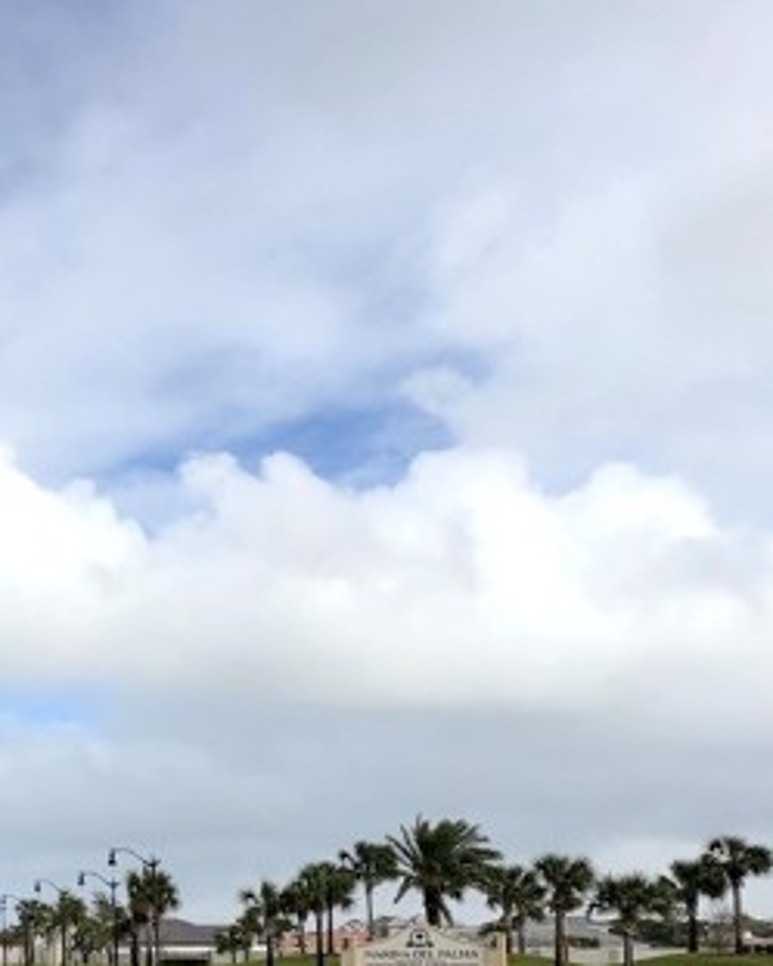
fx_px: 1286
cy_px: 907
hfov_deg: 29.0
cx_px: -149
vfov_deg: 37.8
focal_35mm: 45
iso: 50
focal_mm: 2.22
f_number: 2.2
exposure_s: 1/2584
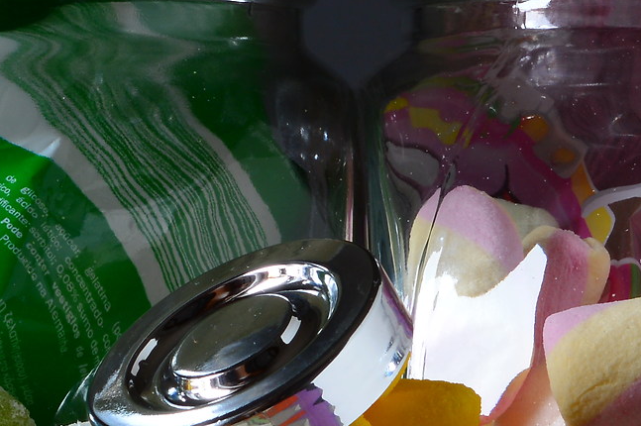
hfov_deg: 6.7
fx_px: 5440
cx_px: 16
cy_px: 320
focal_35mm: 306
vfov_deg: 4.5
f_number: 18
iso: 100
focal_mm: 55
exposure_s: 10
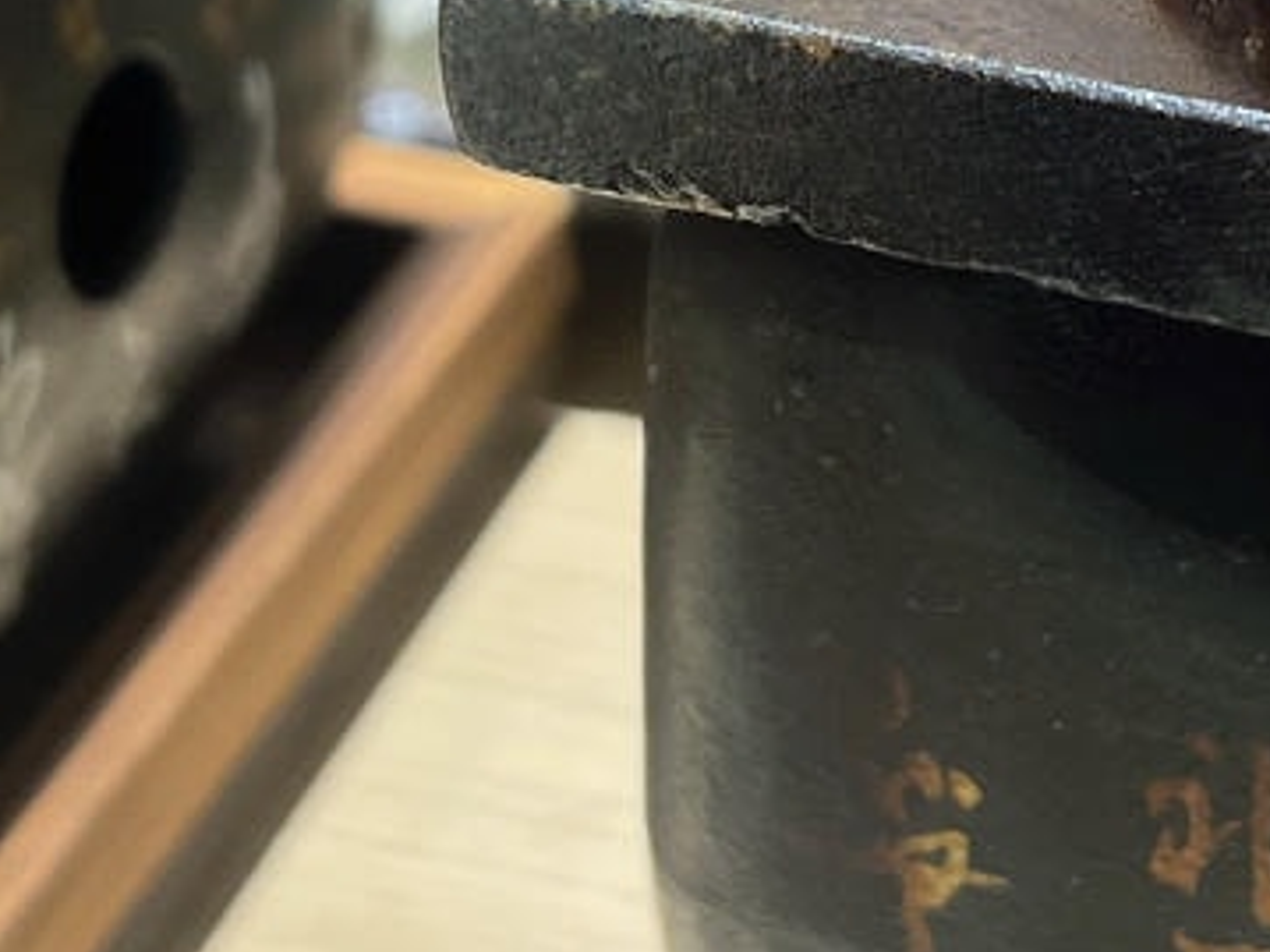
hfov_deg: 22.4
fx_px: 3191
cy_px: 88
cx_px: 874
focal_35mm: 87
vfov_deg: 16.7
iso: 320
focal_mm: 5.7
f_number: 1.5
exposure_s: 1/60
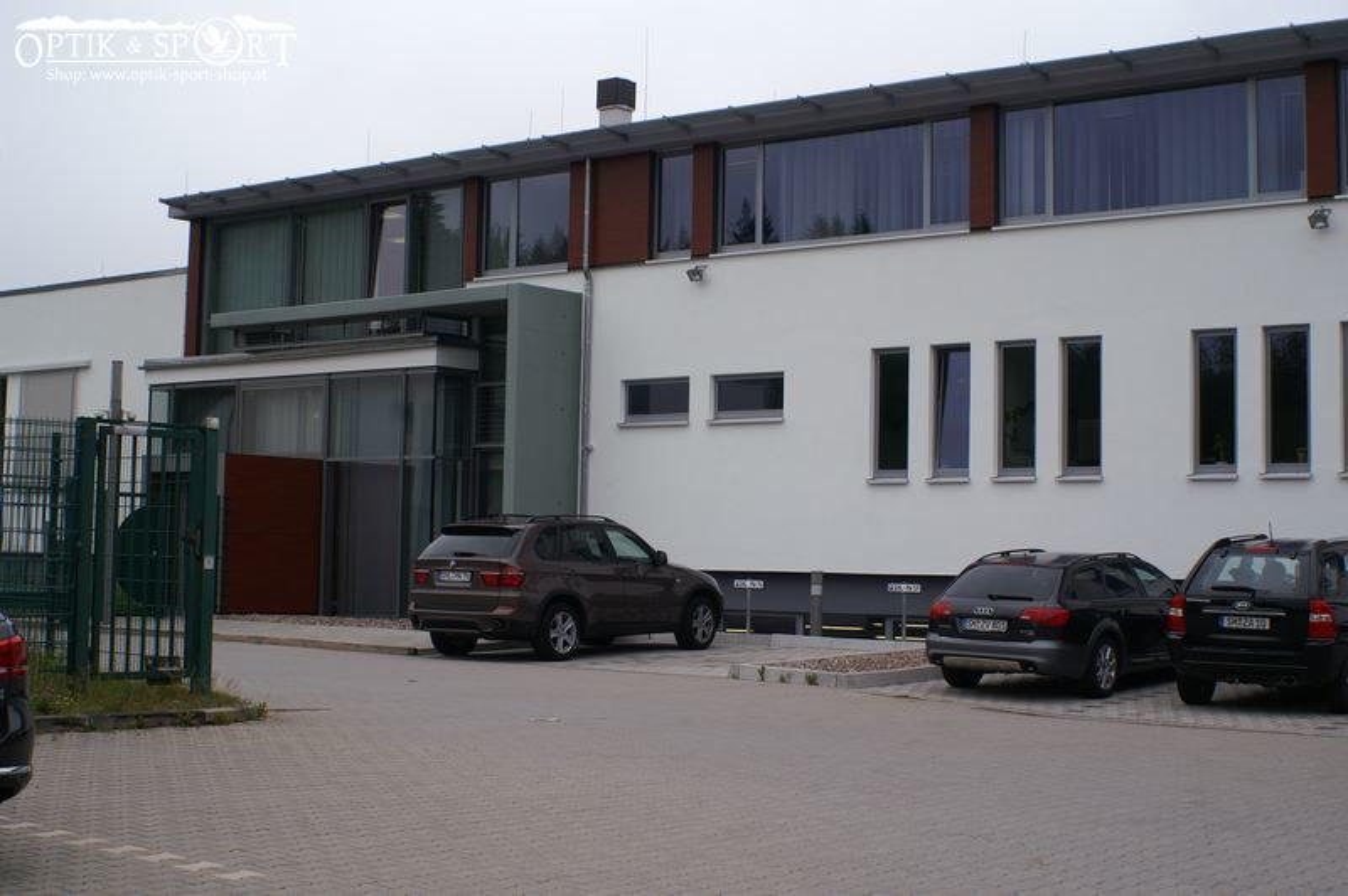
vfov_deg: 25.7
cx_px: 674
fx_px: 1964
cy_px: 448
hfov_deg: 37.9
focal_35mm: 52
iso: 100
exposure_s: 1/160
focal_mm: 35
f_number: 10
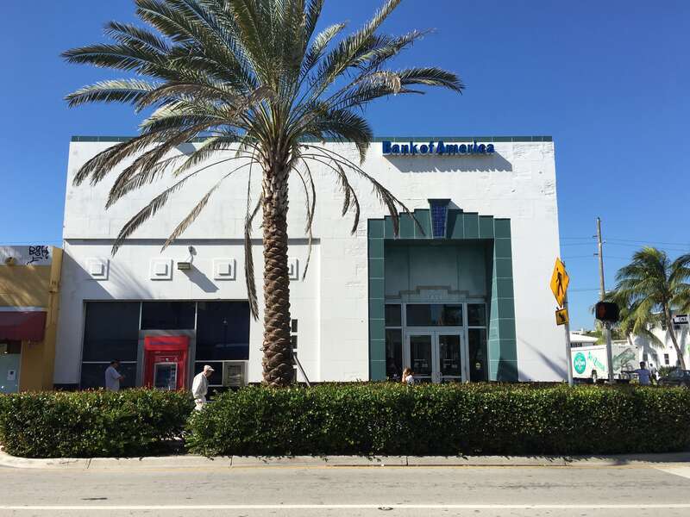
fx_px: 578
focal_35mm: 29
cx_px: 345
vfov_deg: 48.2
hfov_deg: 61.7
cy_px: 258
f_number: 2.2
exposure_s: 1/1789
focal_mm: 4.15
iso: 25
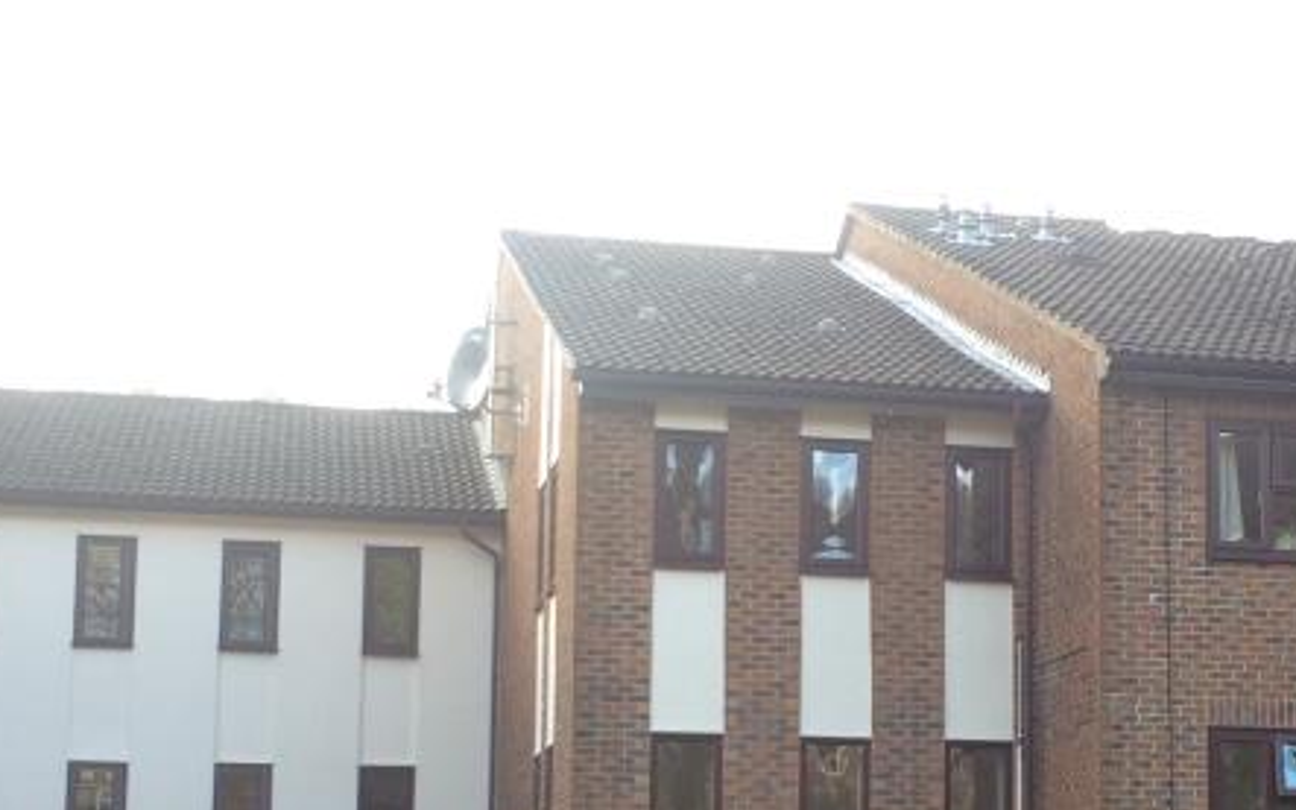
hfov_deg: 28.8
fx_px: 2508
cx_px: 869
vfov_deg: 18.2
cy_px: 655
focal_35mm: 71
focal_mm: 4.15
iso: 32
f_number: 2.2
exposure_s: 1/142
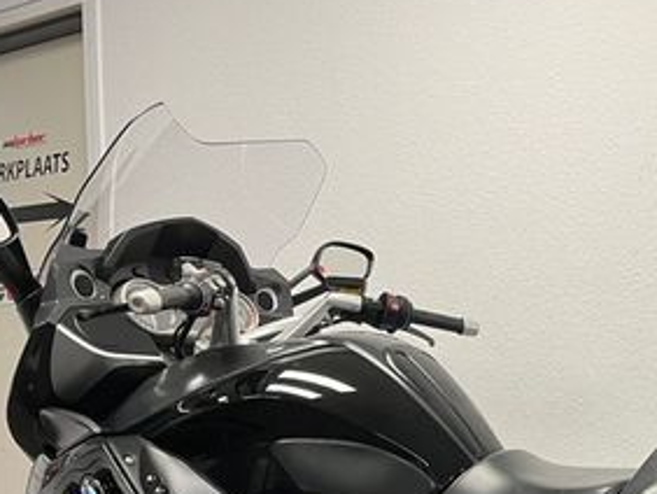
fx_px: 1121
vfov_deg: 23.5
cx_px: 620
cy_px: 527
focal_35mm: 59
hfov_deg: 30.8
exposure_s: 1/50
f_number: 1.6
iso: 80
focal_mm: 5.1
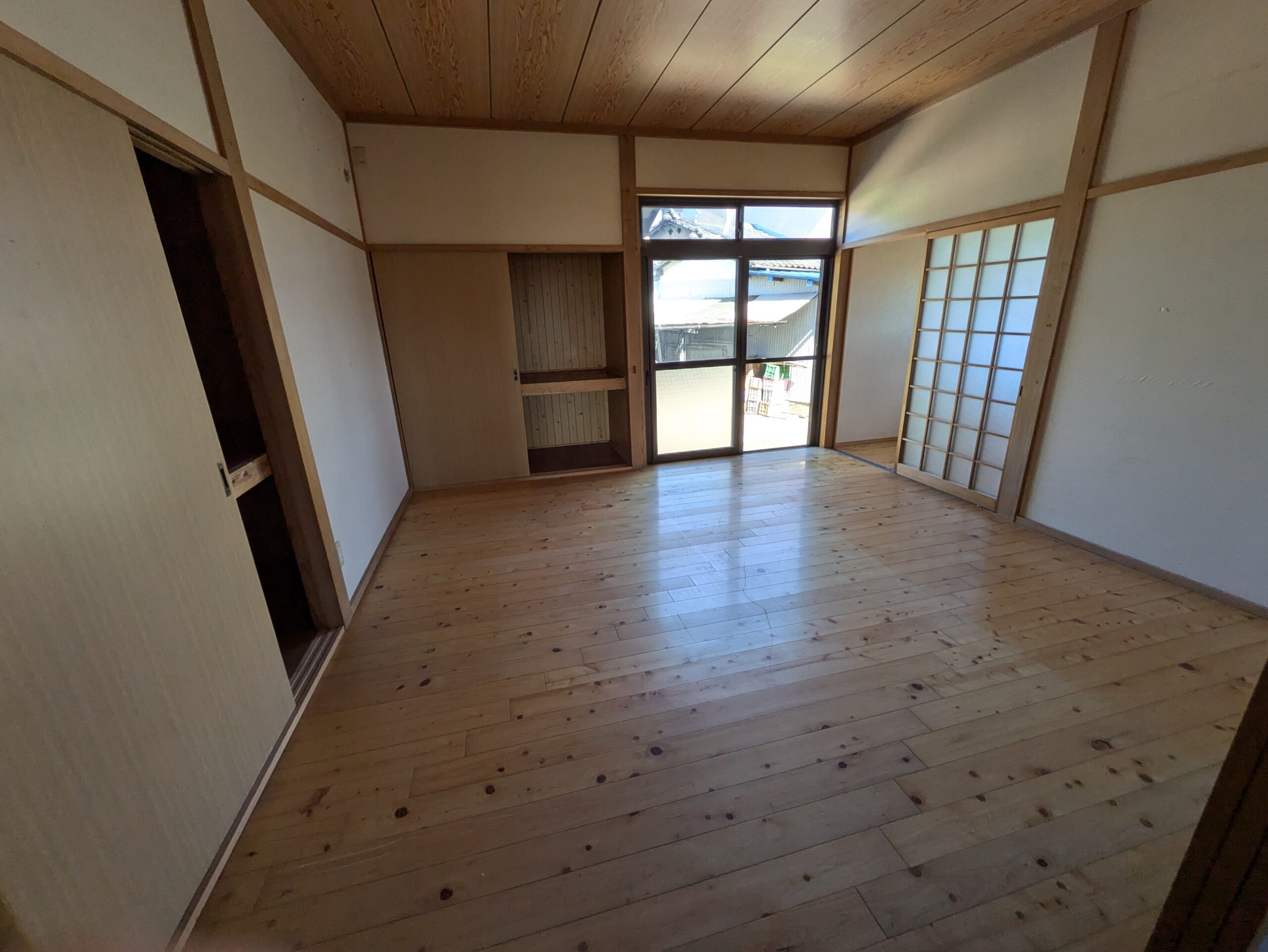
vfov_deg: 85.7
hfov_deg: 102.0
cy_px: 476
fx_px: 513
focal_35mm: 14
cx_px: 634
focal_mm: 1.83
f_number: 2.2
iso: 68
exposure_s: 1/152
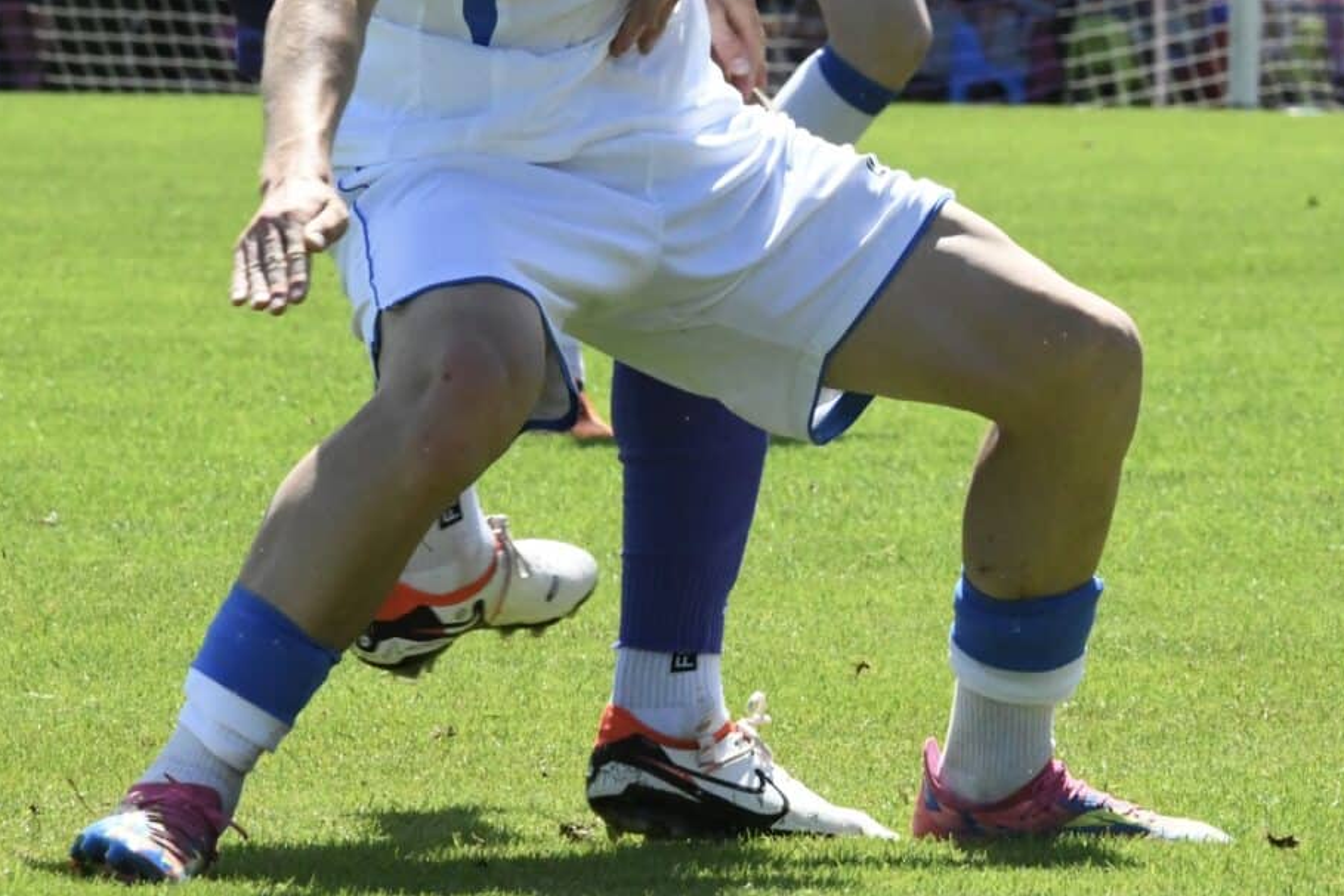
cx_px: 866
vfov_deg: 2.3
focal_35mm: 586
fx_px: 21876
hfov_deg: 3.5
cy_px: -57
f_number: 18
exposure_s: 1/1600
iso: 5000
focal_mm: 260
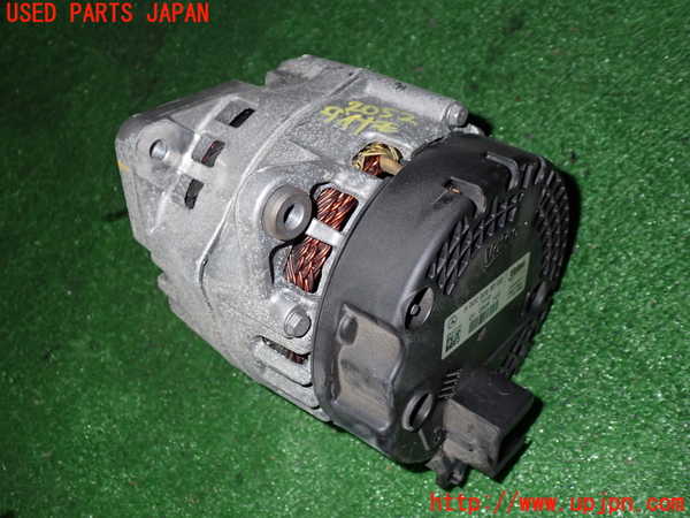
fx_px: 718
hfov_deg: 51.4
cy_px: 259
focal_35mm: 36
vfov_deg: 39.7
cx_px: 345
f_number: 7.1
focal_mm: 6.37
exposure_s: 1/40
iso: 320
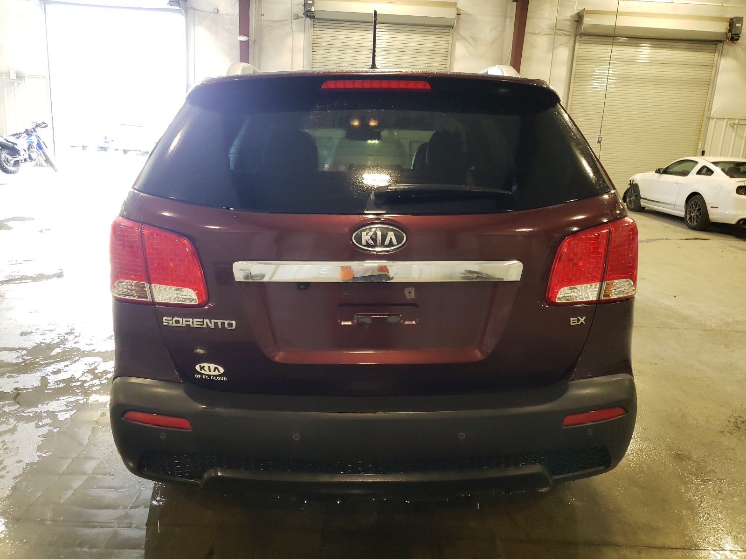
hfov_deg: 67.3
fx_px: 560
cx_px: 373
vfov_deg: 53.1
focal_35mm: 26
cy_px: 280
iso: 266
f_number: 1.5
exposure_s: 1/40
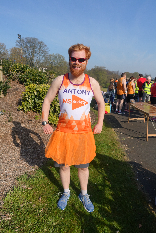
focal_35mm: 24
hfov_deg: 53.1
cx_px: 78
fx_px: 156
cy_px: 116
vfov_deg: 73.7
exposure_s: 1/160
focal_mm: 8.8
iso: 125
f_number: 4
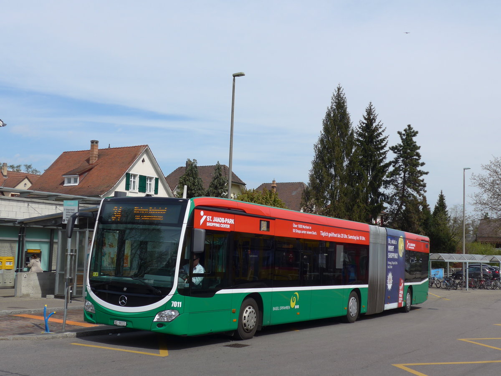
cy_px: 188
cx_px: 250
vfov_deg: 31.5
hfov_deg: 41.2
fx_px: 666
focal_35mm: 46
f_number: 3.2
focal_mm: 9.5
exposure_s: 1/1600
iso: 80
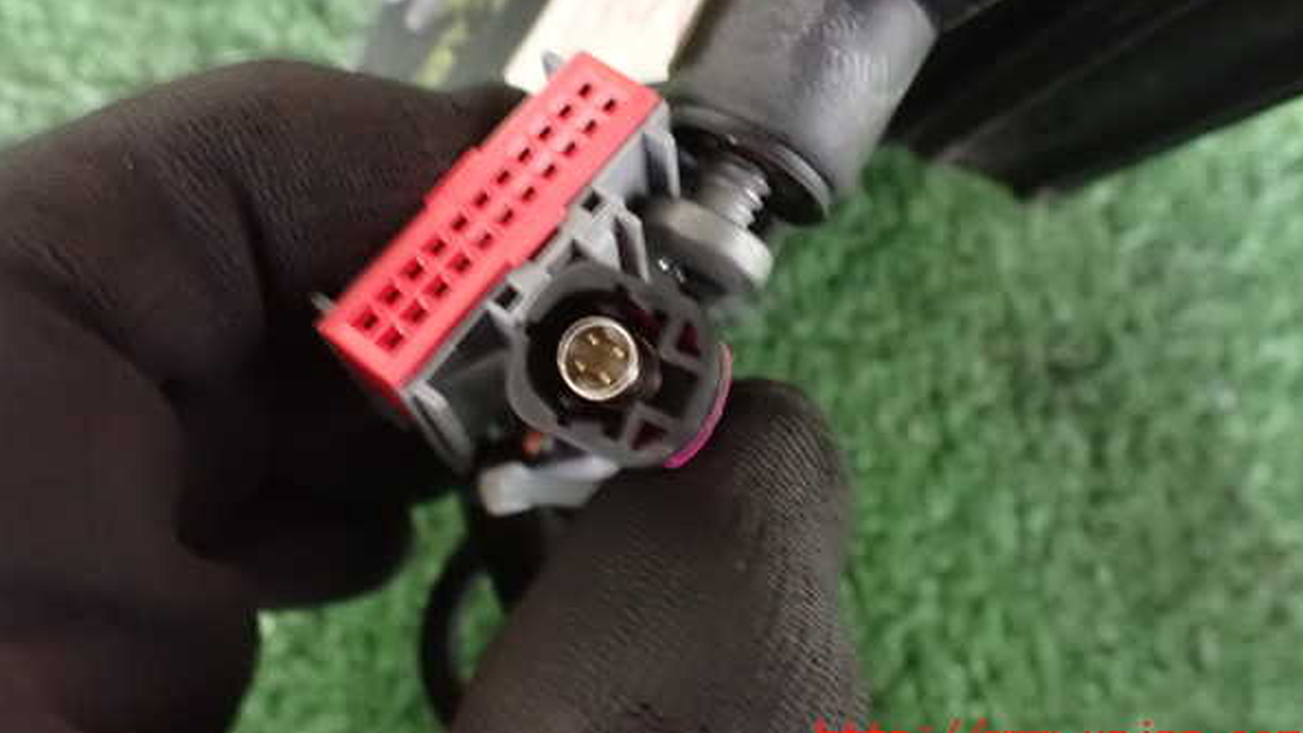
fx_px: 1140
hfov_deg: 59.5
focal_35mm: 33
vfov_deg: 35.4
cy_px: 277
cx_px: 654
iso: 1600
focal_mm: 5.4
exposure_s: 1/10
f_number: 2.3
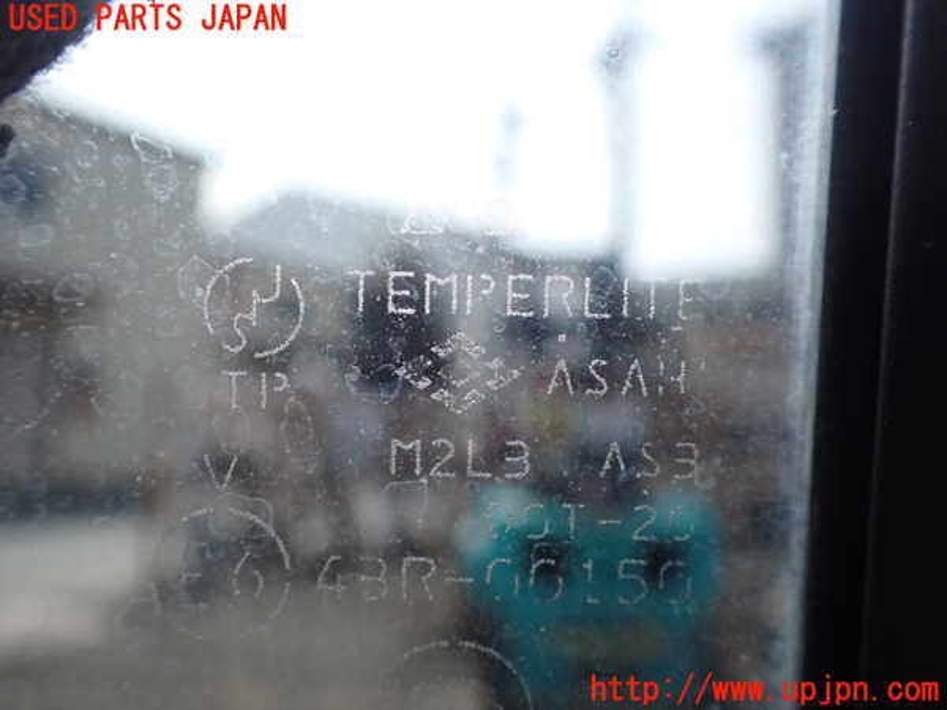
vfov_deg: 46.8
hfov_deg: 60.0
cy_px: 355
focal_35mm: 30
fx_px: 821
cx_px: 474
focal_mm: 5.4
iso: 320
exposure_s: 1/125
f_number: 2.3
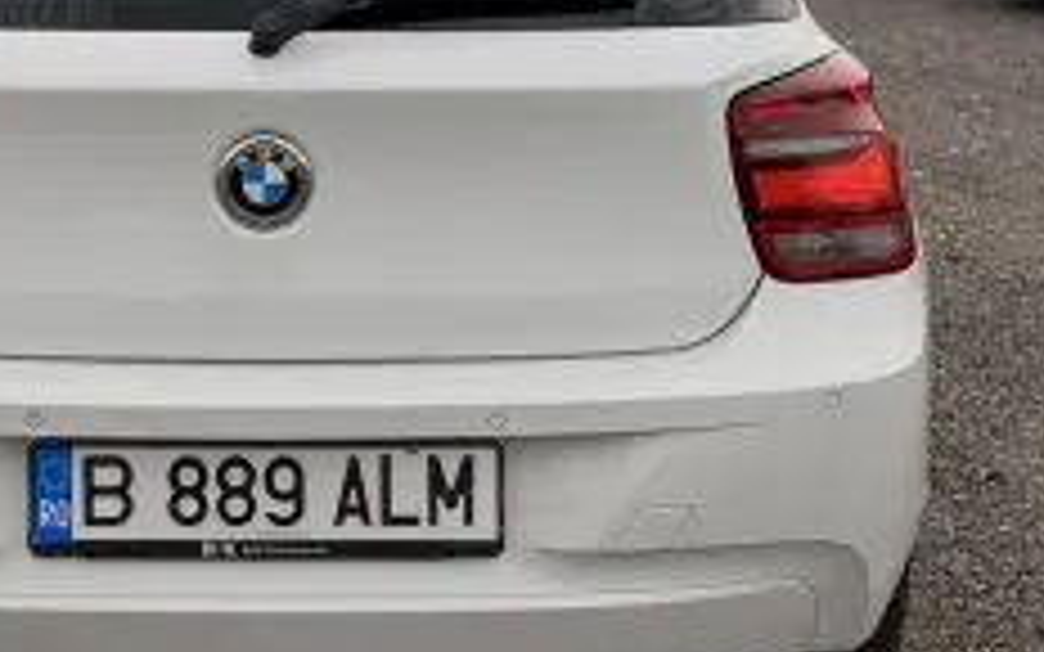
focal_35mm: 79
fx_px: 2248
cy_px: 234
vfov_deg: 16.5
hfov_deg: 25.8
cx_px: 256
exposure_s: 1/2865
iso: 64
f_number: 1.78
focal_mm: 6.76
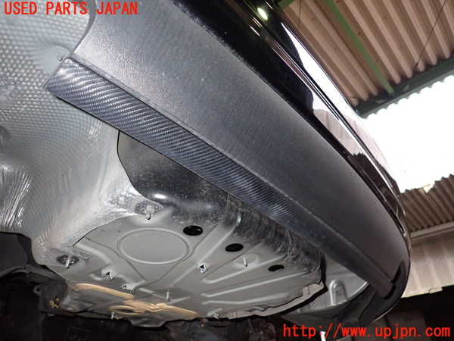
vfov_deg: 54.9
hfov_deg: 69.4
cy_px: 170
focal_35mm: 25
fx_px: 328
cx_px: 227
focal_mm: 4.5
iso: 500
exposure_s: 1/30
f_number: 5.6
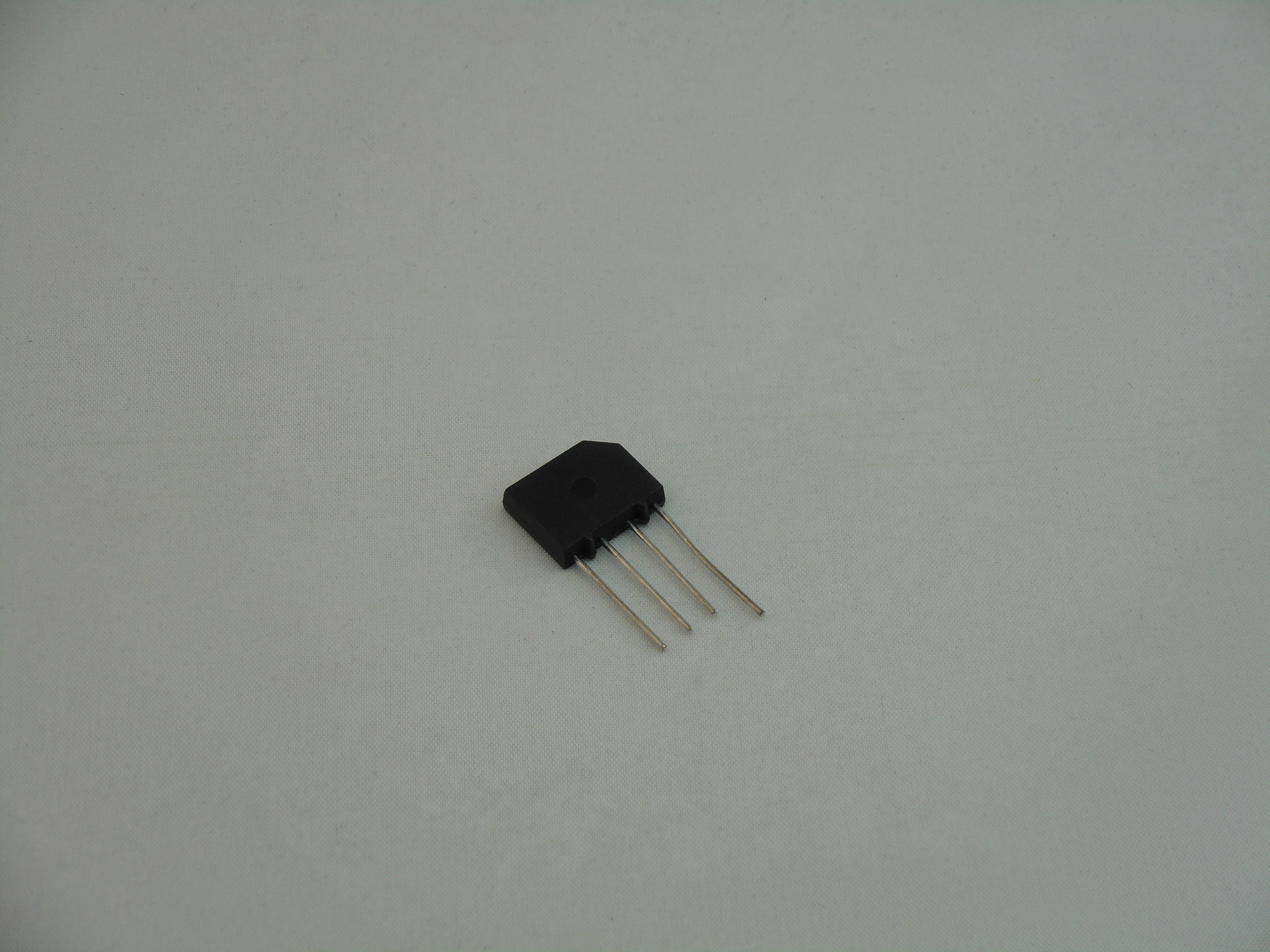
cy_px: 476
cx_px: 635
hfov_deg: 22.0
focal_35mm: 89
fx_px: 3265
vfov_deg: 16.6
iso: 110
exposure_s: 1/60
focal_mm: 15.9
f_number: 5.6
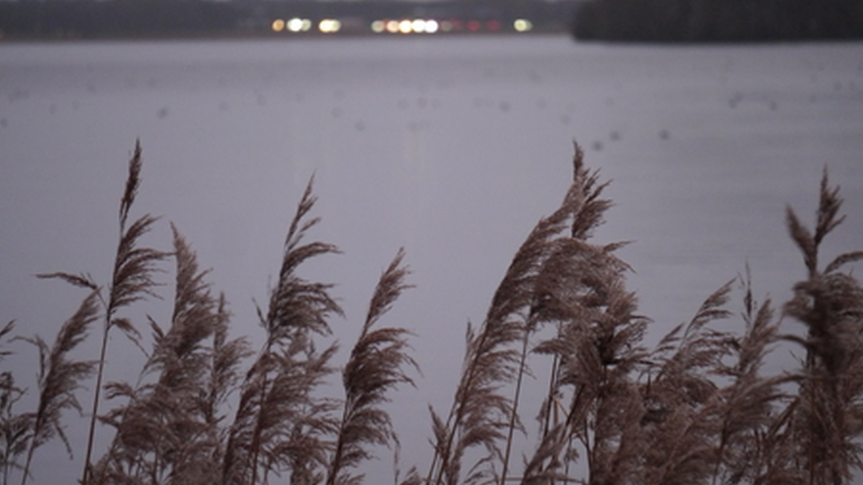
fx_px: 7139
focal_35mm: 312
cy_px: 235
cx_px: 432
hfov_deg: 6.9
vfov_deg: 3.9
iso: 1600
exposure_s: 1/15
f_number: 5.6
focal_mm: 140
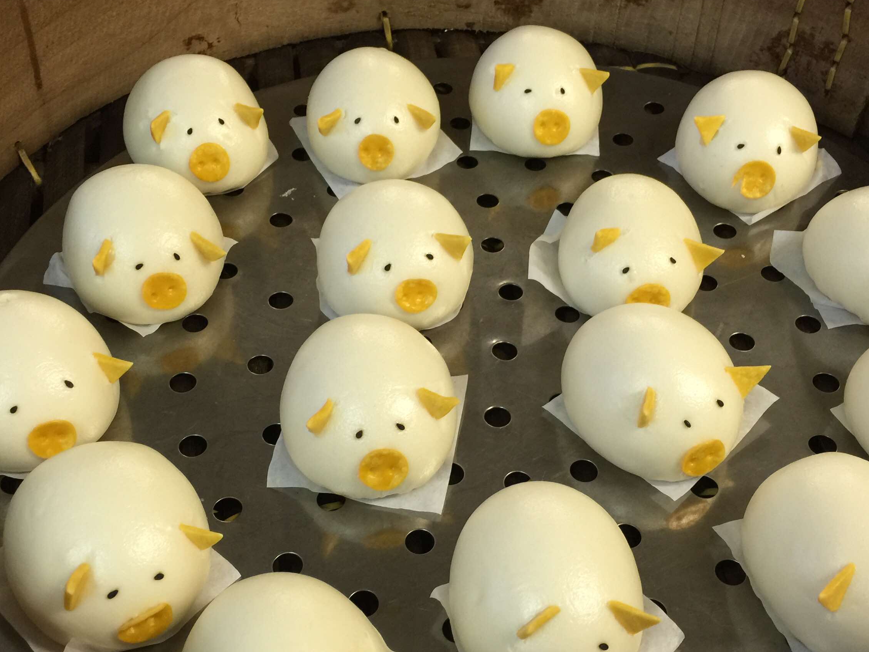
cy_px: 393
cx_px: 468
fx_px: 1054
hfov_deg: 44.8
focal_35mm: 42
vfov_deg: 34.2
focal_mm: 4.15
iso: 64
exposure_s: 1/17
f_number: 2.2
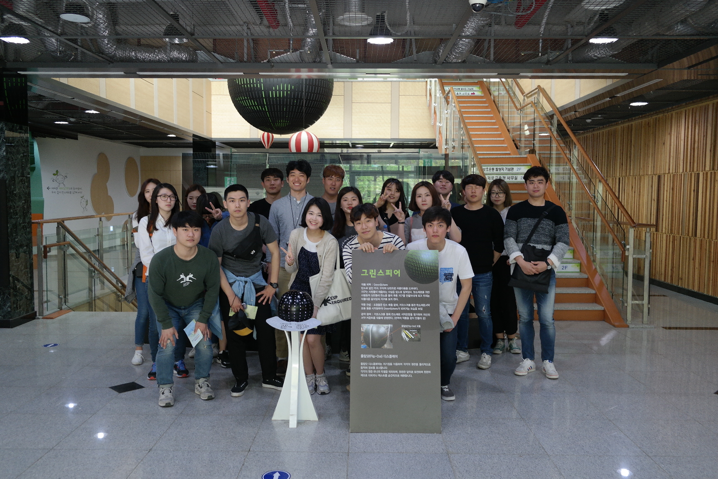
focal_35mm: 30
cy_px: 240
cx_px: 359
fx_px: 598
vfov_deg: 43.6
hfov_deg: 61.9
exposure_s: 1/40
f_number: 3.5
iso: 400
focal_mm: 20
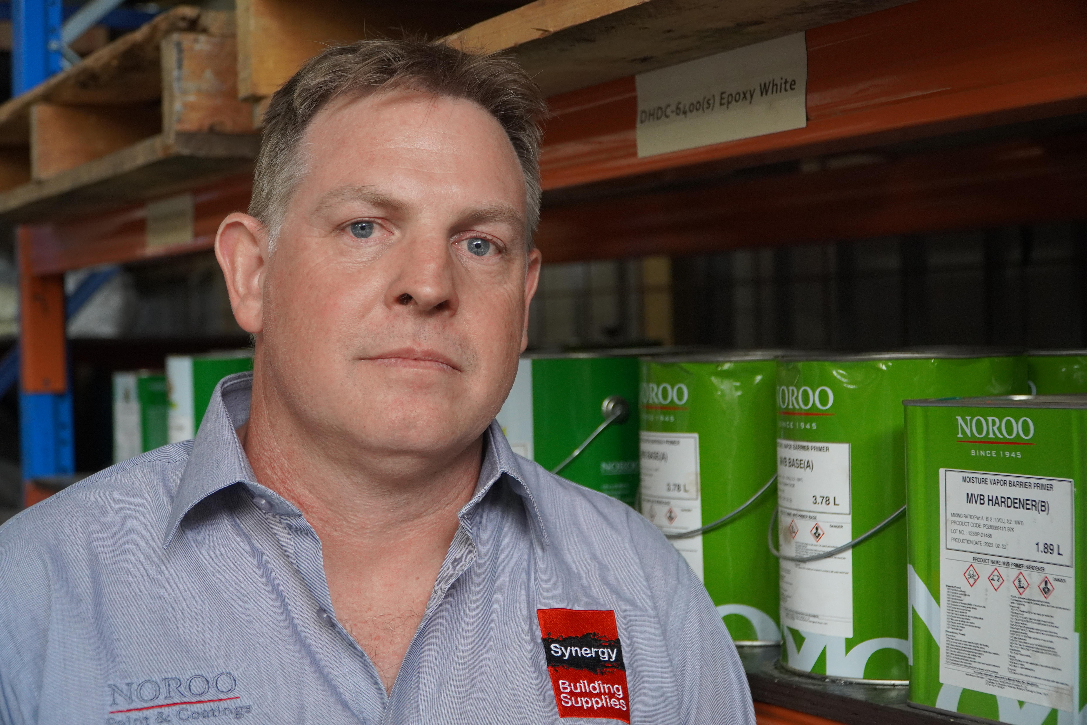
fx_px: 1585
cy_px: 362
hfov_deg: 37.9
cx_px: 544
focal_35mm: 52
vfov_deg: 25.8
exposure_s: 1/160
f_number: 4
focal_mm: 35
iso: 1600
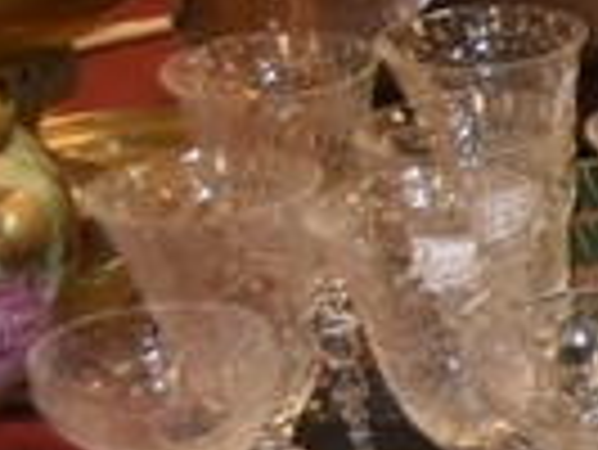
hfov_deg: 8.1
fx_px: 3596
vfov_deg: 6.9
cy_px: 972
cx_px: 1798
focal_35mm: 208
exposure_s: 1/60
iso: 1100
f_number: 3.5
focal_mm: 22
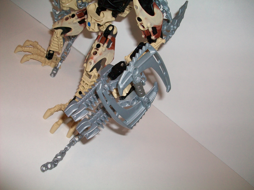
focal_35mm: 34
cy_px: 95
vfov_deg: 41.8
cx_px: 127
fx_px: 249
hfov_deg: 54.0
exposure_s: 1/60
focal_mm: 5.7
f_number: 2.8
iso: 120
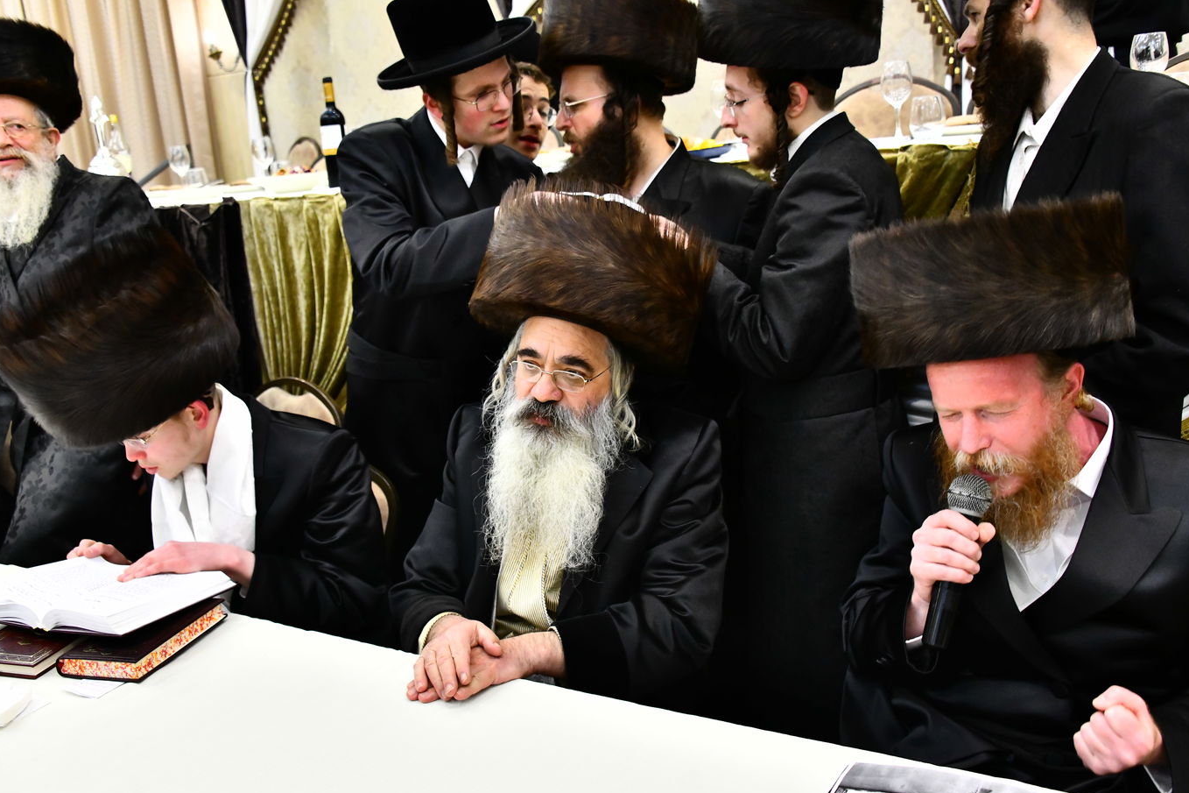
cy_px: 394
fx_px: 1090
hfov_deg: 57.2
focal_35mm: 33
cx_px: 580
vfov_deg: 40.0
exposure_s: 1/100
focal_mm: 32
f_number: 5.6
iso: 3200
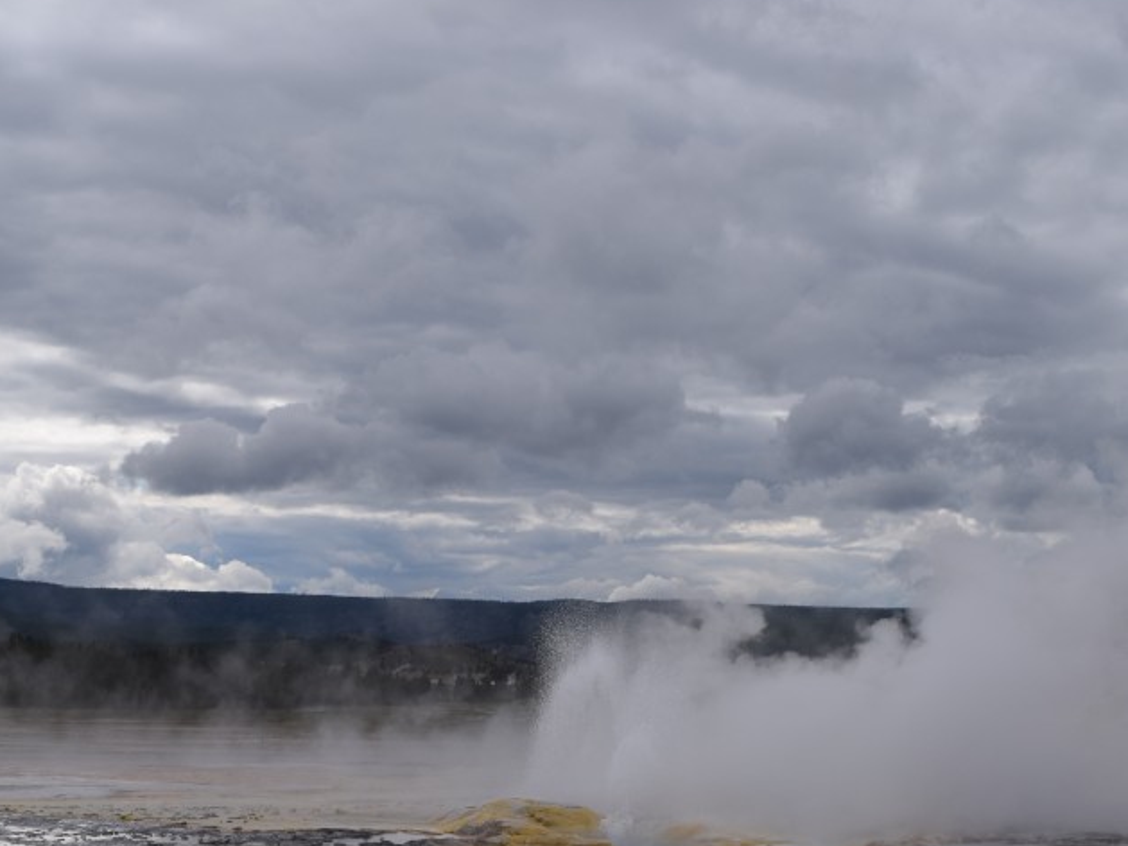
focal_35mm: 73
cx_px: 683
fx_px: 2372
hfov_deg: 26.7
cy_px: 584
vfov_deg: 20.1
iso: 200
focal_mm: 31
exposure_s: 1/500
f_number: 11
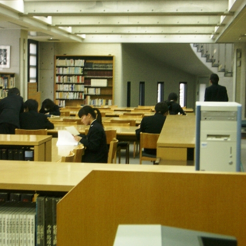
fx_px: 595
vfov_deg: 23.4
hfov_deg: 23.3
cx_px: 88
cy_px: 122
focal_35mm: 74
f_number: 3.5
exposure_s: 1/25
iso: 100
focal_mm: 10.2
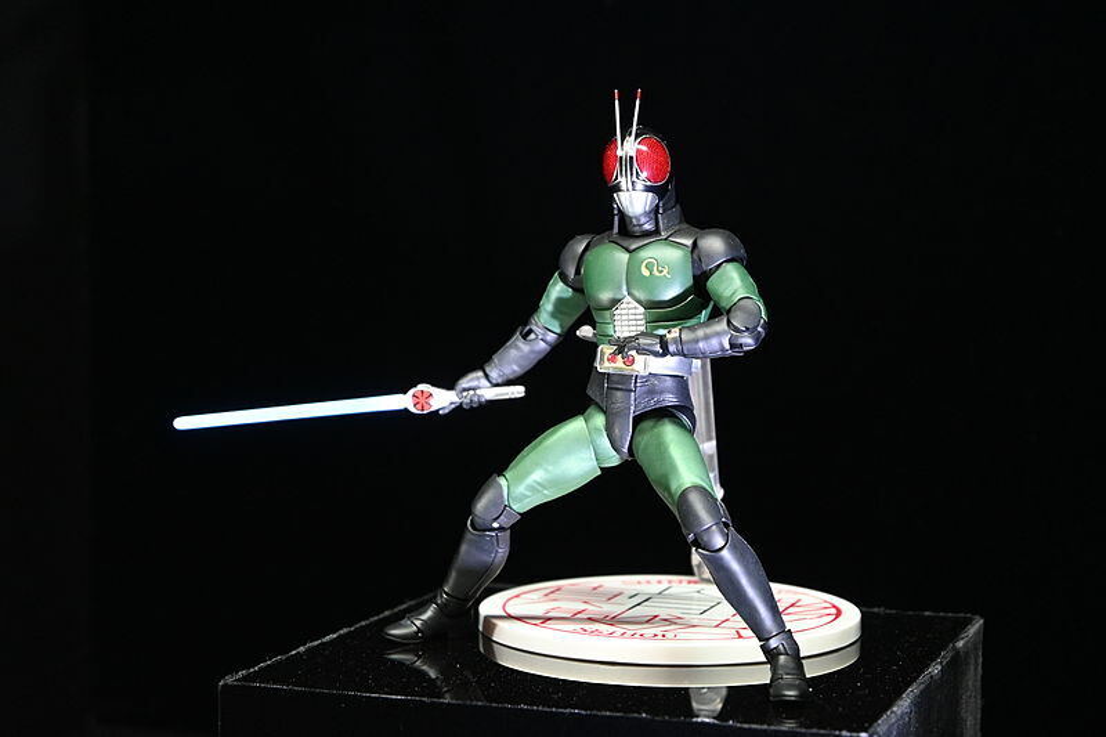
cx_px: 553
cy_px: 368
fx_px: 2304
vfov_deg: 18.2
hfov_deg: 27.0
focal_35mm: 75
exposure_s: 1/80
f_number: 6.3
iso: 3200
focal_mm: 50
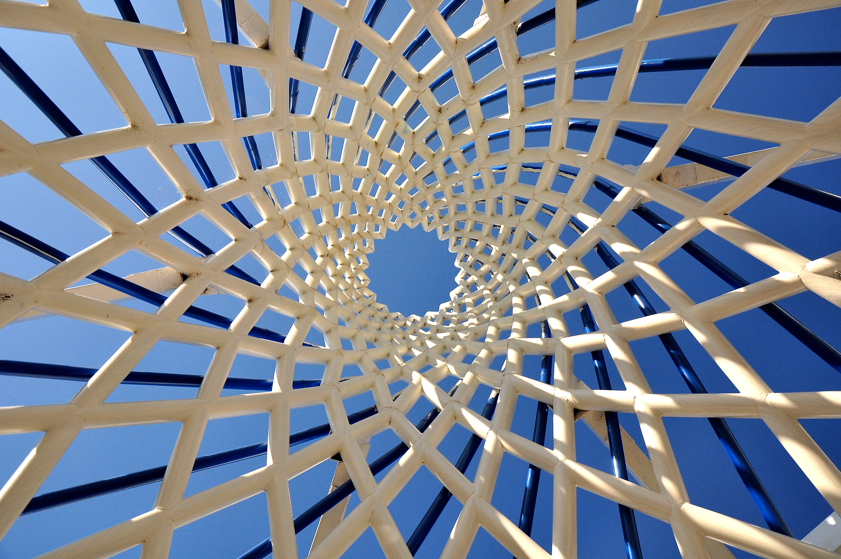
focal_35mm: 39
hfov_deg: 49.6
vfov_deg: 34.1
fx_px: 910
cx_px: 420
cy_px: 280
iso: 400
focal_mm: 26
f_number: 8
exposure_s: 1/500
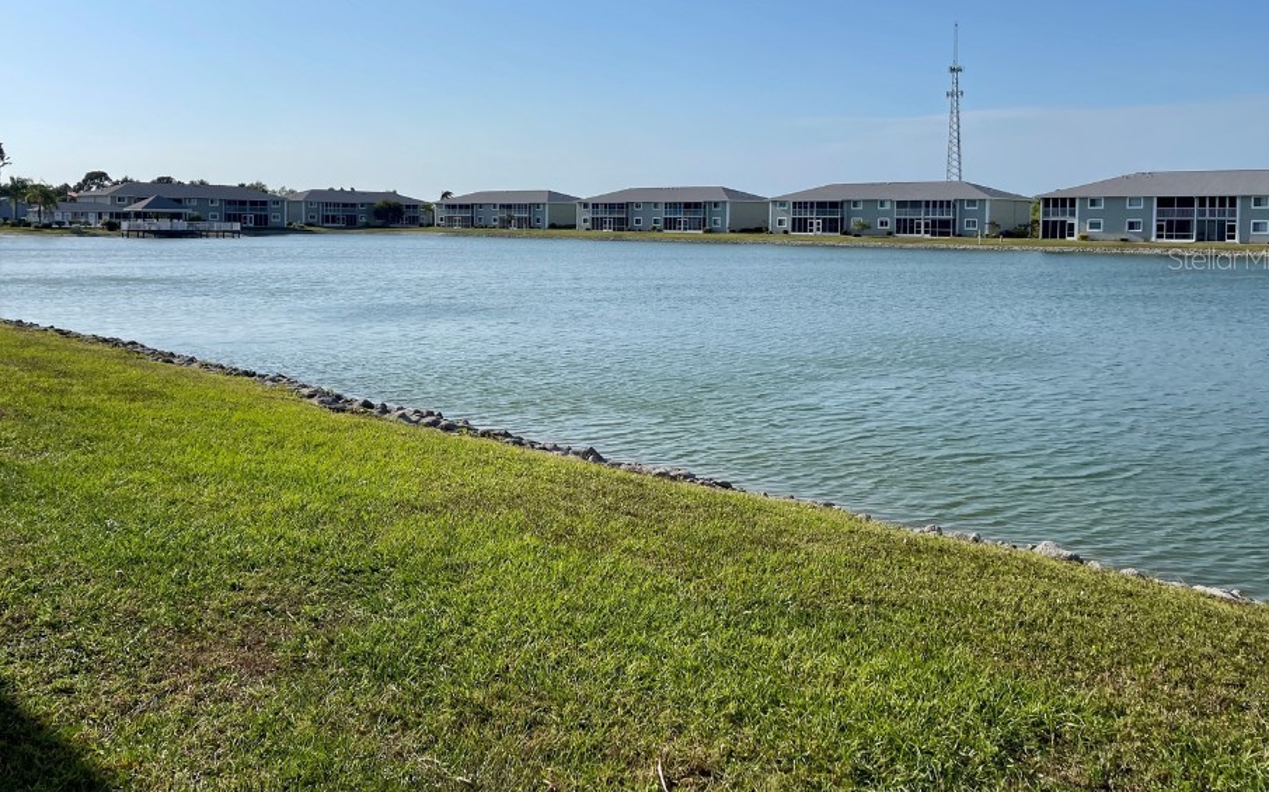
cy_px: 258
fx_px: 1037
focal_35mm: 30
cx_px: 582
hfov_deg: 62.8
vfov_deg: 41.2
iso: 32
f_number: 1.6
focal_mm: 5.1
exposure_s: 1/7407
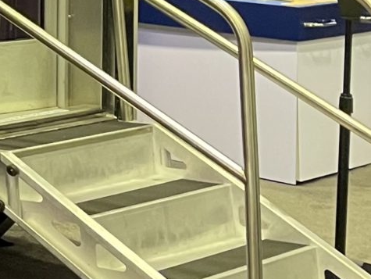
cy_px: -192
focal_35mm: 140
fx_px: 1502
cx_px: -489
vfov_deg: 10.1
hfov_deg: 11.8
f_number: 1.6
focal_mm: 4.2
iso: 400
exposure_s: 1/40
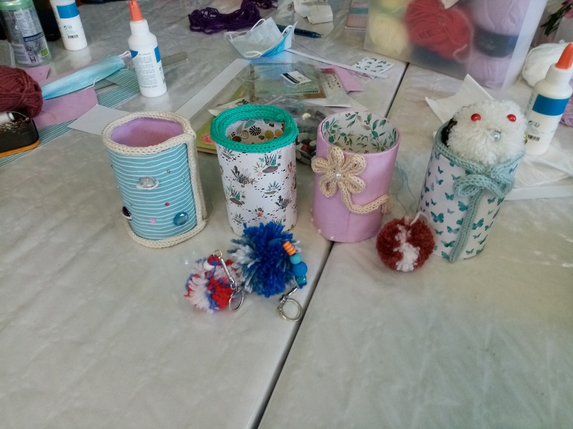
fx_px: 430
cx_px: 286
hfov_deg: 67.3
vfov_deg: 53.1
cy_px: 214
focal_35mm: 26
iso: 158
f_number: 1.8
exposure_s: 1/33.3
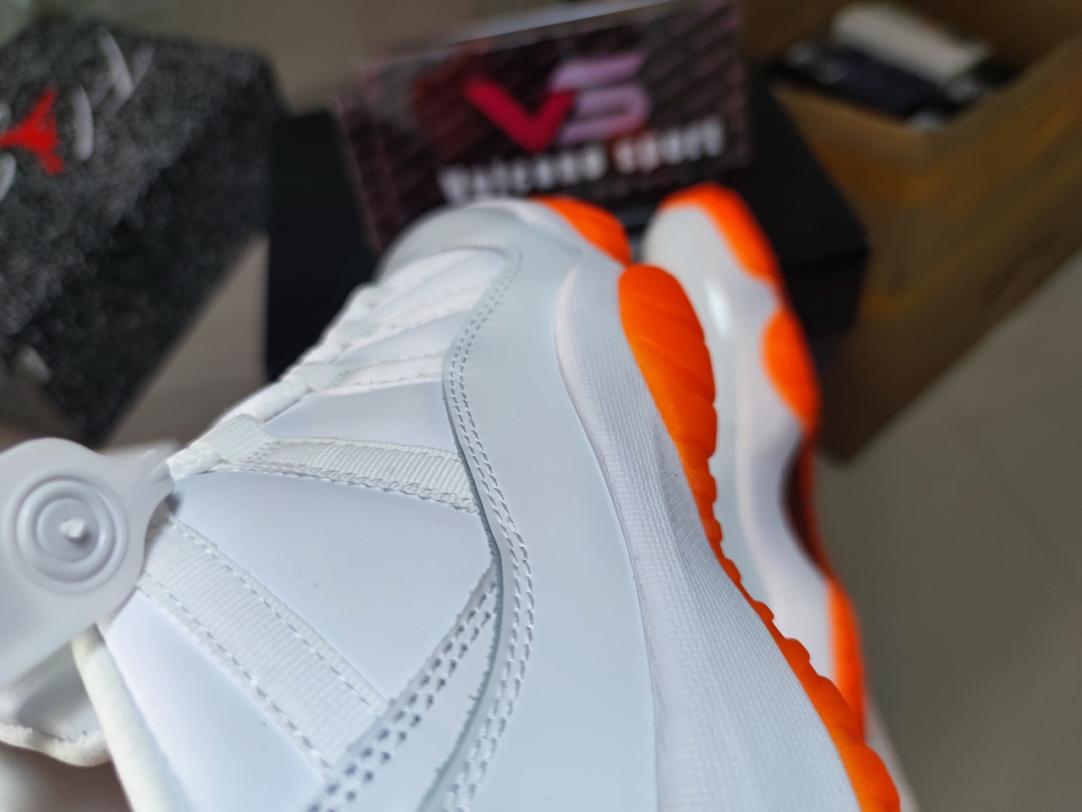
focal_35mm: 24
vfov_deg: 56.8
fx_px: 750
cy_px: 406
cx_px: 541
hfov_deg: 71.6
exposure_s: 1/100
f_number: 1.69
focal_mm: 6.72
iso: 125
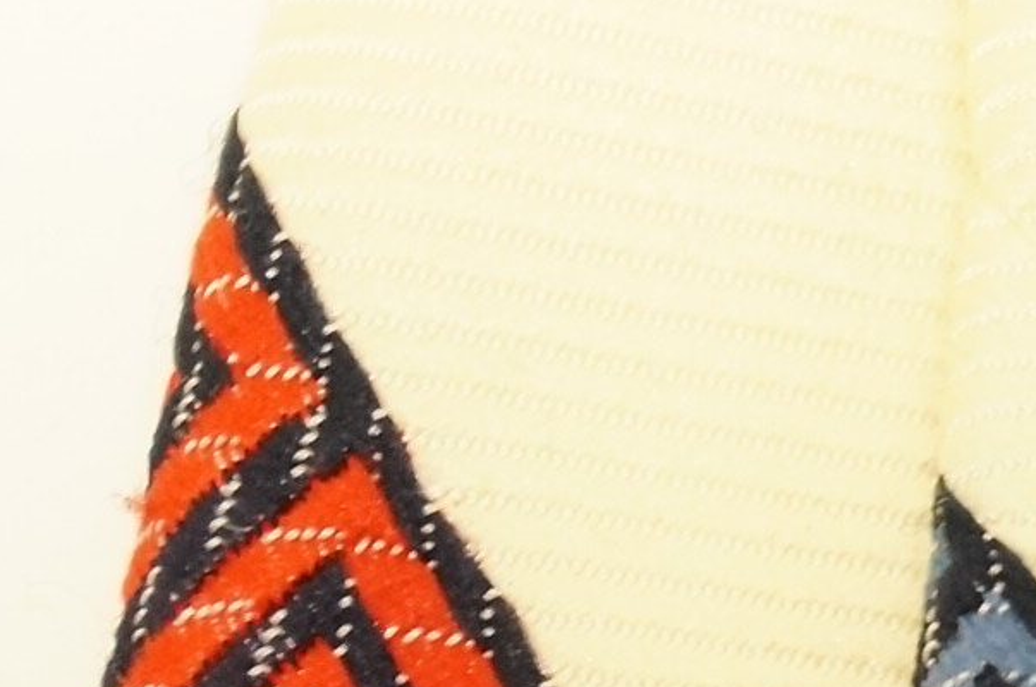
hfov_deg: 7.4
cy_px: 289
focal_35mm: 274
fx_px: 7873
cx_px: 1656
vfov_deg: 5.0
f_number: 5.6
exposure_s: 1/80
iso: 3200
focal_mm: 45
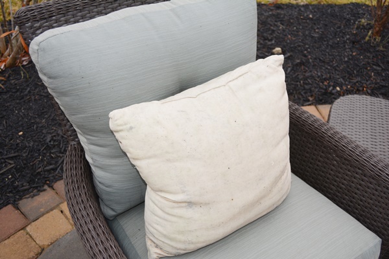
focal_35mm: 36
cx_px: 194
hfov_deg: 53.1
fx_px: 389
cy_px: 130
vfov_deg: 36.9
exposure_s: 1/200
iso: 100
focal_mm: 24
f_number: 4.2
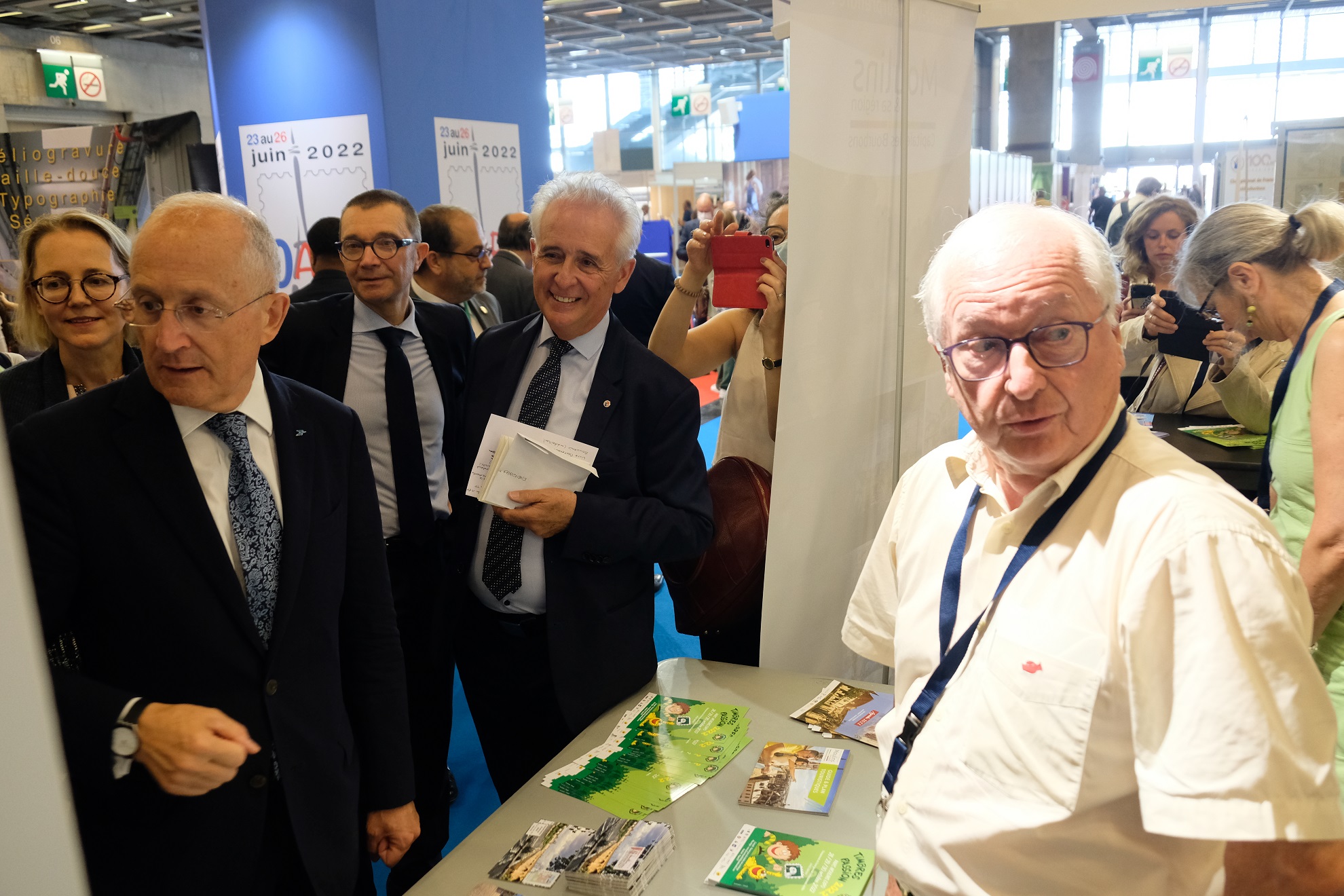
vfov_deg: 45.0
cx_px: 672
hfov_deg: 63.7
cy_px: 448
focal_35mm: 29
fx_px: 1083
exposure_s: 1/60
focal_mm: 19
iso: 1600
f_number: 3.6
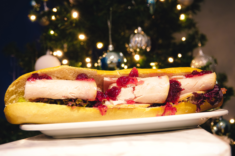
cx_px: 118
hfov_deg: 38.2
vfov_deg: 26.0
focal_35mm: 52
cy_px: 78
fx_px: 339
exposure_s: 1/25
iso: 400
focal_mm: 18.92
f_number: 3.2
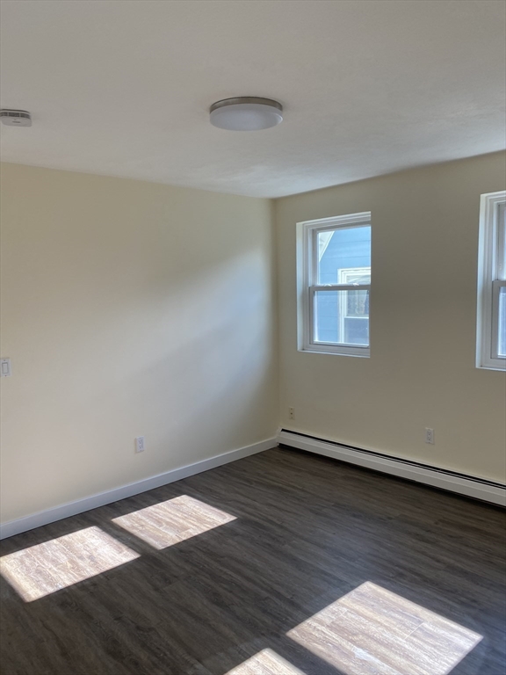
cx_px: 253
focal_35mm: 26
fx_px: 507
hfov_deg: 53.1
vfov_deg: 67.3
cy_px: 338
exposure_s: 1/122
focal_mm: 4.25
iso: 40
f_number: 1.8
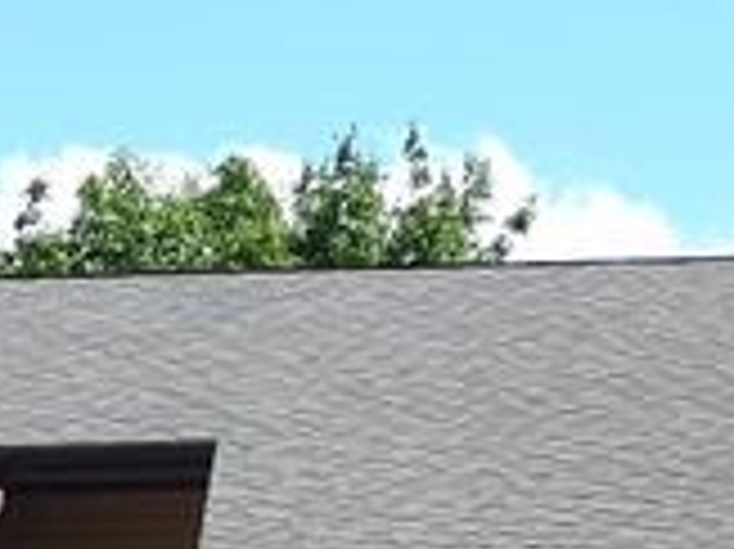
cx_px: -140
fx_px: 4937
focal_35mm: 233
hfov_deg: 8.4
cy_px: 821
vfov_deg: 6.3
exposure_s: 1/500
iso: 125
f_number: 4.2
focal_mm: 13.5
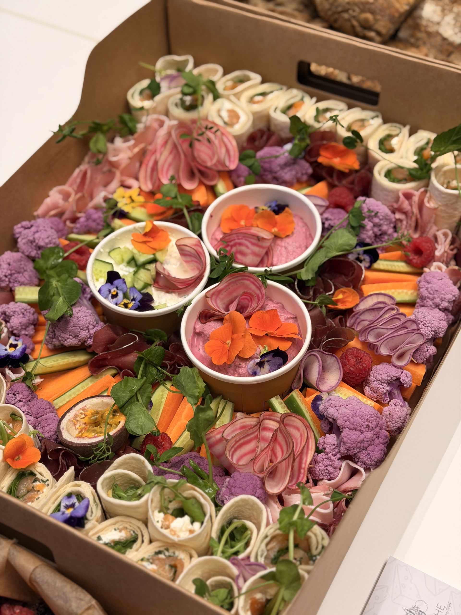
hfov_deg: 30.3
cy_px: 308
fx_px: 852
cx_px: 230
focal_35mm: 48
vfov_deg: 39.7
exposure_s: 1/50
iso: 64
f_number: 1.78
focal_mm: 6.76
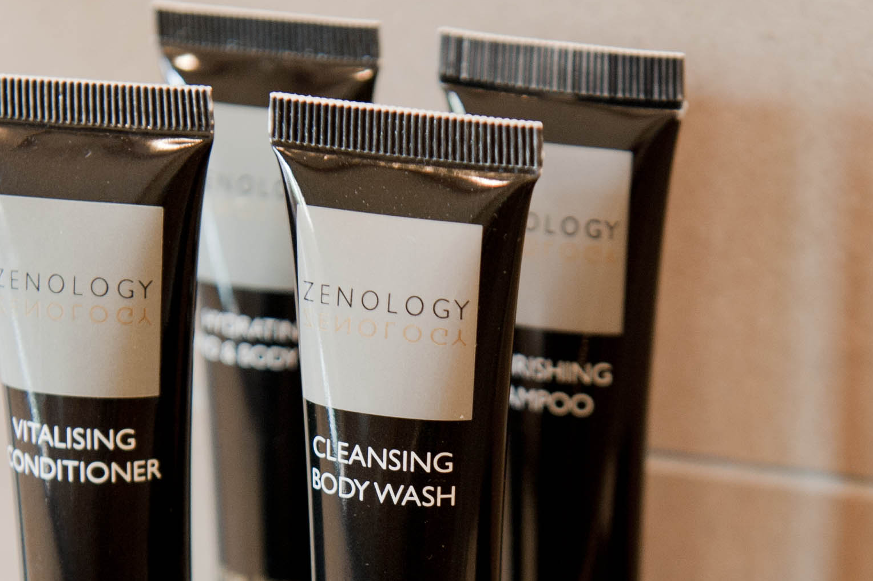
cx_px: 535
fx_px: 3515
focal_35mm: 145
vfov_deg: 9.4
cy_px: 615
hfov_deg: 14.1
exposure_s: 1/10
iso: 400
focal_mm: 52
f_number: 4
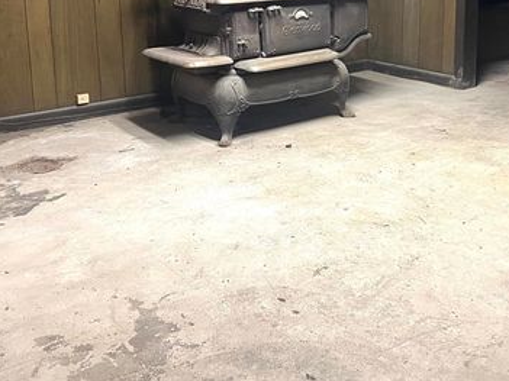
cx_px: 335
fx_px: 647
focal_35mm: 44
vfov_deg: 31.8
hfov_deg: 42.4
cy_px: 67
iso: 320
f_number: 1.5
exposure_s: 1/60
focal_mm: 5.7
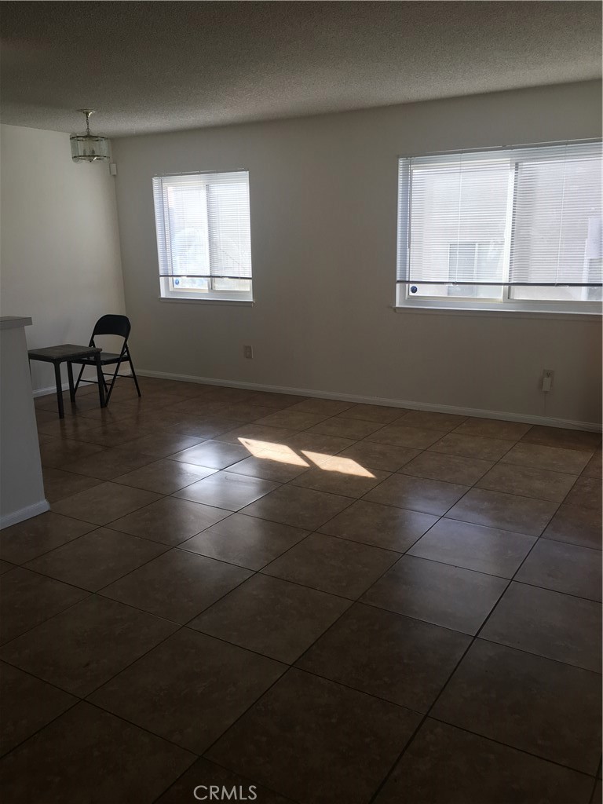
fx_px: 674
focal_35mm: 29
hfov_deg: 48.2
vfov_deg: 61.7
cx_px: 302
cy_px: 402
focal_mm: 4.15
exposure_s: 1/120
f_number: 2.2
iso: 32
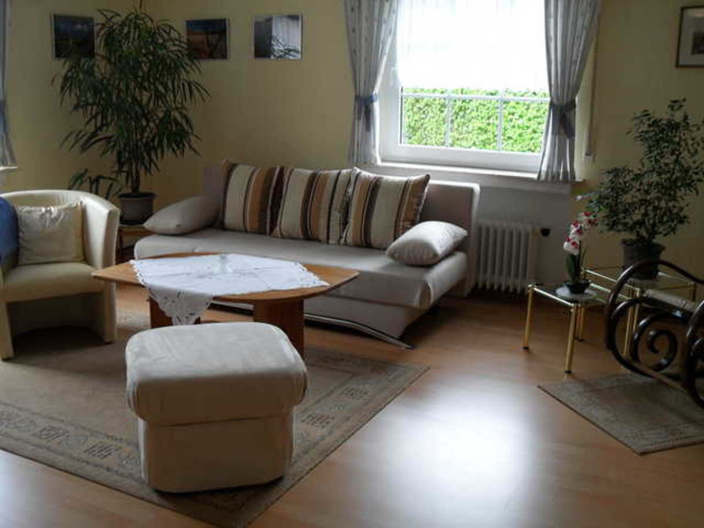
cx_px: 352
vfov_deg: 40.7
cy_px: 264
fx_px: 712
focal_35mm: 35
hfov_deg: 52.6
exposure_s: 1/45
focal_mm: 6.2
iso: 100
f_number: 2.8
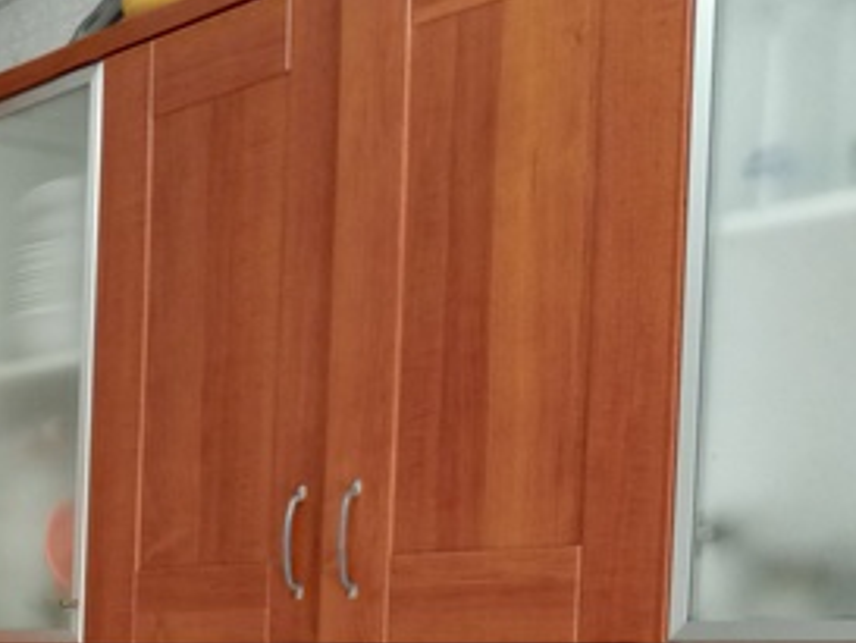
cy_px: 837
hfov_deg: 21.3
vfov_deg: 17.0
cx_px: -292
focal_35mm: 82
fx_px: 2029
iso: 1599
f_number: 1.8
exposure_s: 1/33.3
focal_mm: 4.04
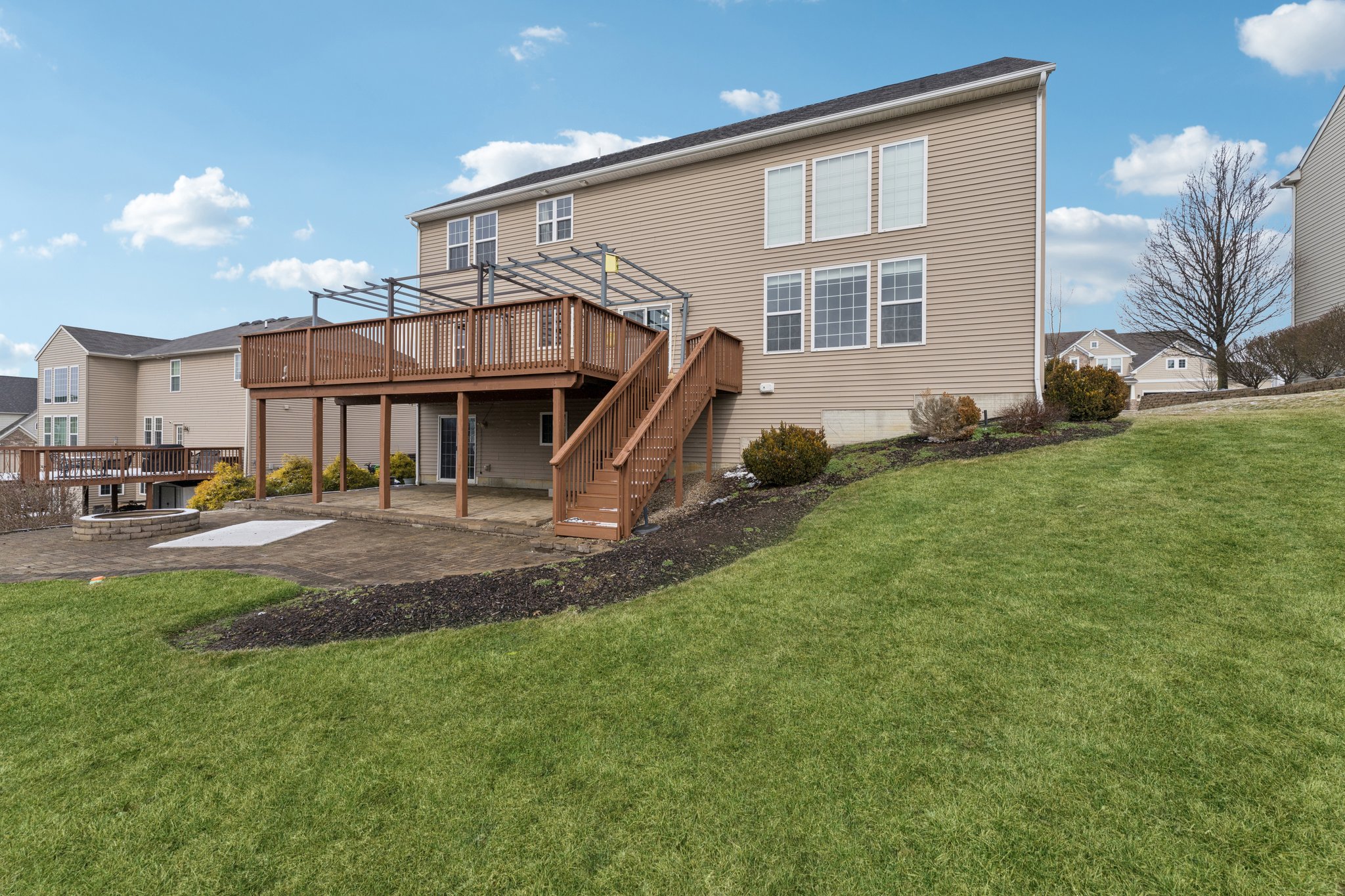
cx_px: 672
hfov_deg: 104.3
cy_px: 448
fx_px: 523
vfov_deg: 81.2
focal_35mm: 14
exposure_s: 1/400
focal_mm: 14
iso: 250
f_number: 9
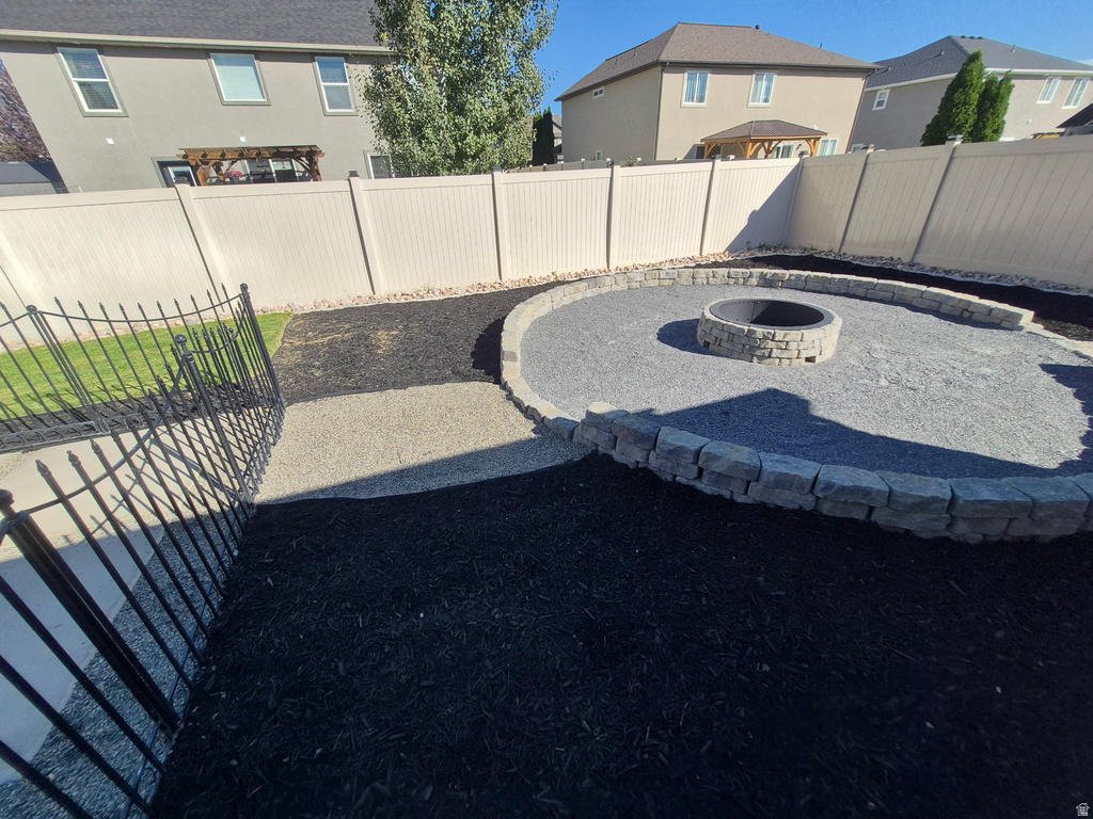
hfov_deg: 106.2
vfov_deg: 89.9
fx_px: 410
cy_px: 410
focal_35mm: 13
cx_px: 546
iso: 50
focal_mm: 1.74
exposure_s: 1/1372
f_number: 2.2
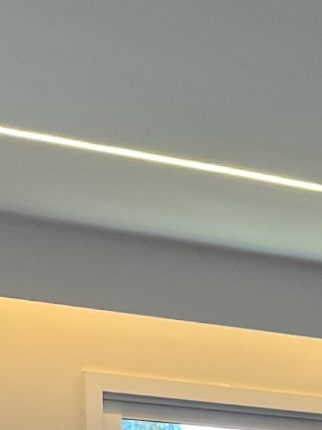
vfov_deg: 10.2
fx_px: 2222
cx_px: 671
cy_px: 877
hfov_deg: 7.9
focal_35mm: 179
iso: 50
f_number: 1.6
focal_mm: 5.1
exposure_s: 1/120
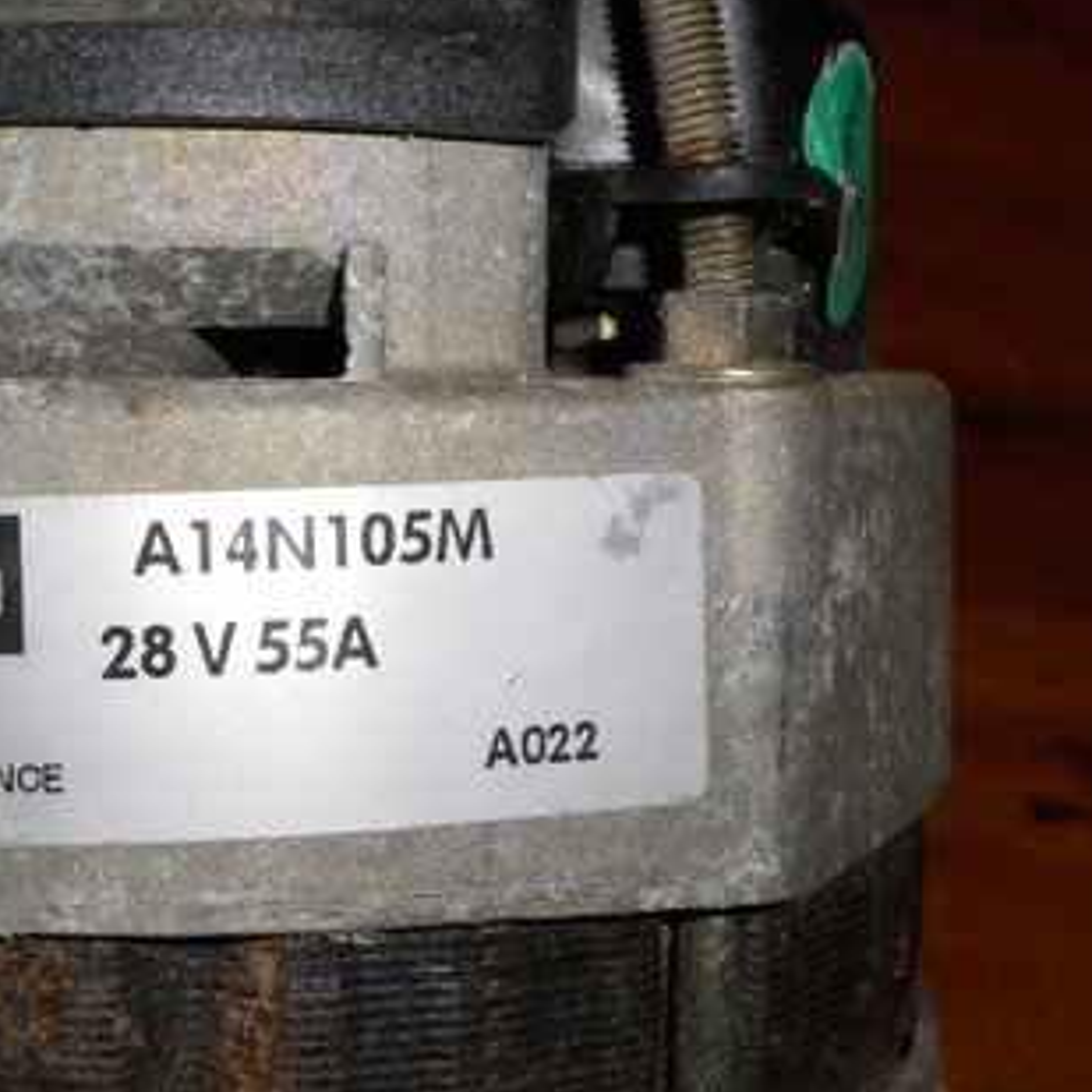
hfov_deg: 29.7
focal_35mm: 56
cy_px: 504
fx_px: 1999
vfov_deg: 30.5
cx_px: 180
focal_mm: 4.9
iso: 250
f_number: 7
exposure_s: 1/60
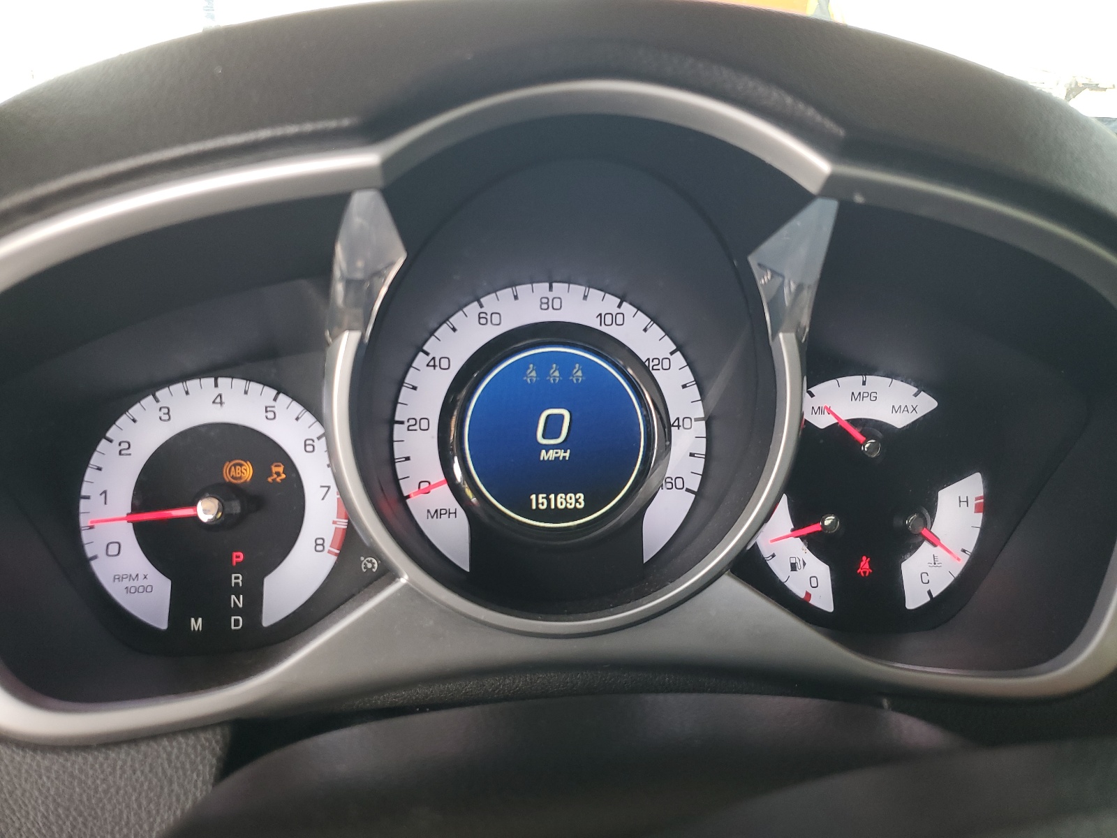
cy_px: 419
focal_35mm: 26
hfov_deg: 67.3
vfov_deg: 53.1
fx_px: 839
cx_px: 558
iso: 69
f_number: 1.5
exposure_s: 1/120
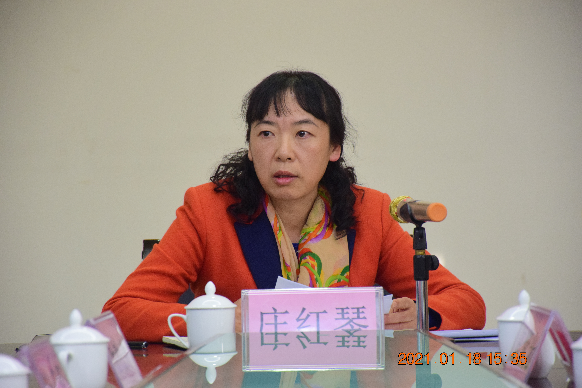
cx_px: 291
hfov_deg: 9.8
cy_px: 194
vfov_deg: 6.5
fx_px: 3395
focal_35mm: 210
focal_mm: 140
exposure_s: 1/80
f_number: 5.6
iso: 2000
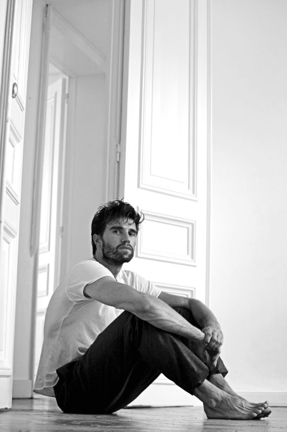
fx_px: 900
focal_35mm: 75
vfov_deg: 27.0
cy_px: 216
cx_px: 144
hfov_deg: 18.1
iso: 1600
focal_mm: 50
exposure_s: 1/200
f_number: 4
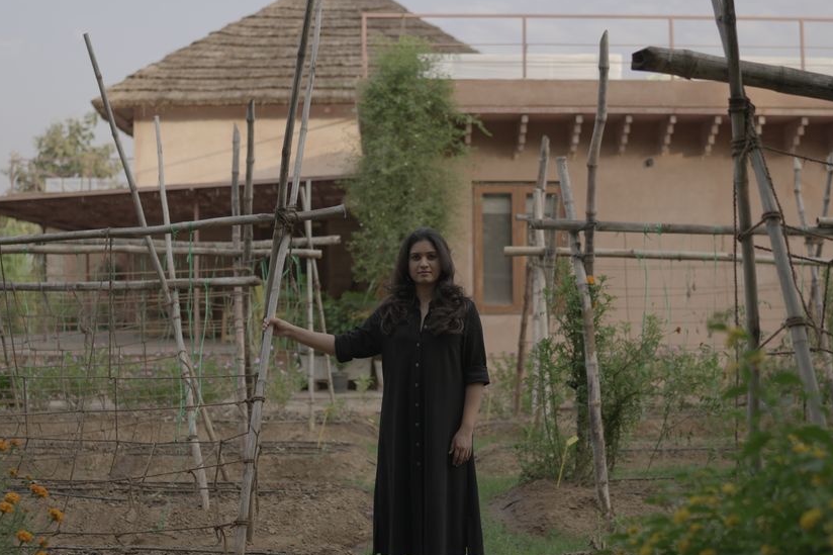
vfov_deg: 26.5
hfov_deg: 38.9
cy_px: 286
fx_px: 1180
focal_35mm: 51
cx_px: 391
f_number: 1.8
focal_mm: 35
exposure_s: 1/1000
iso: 500
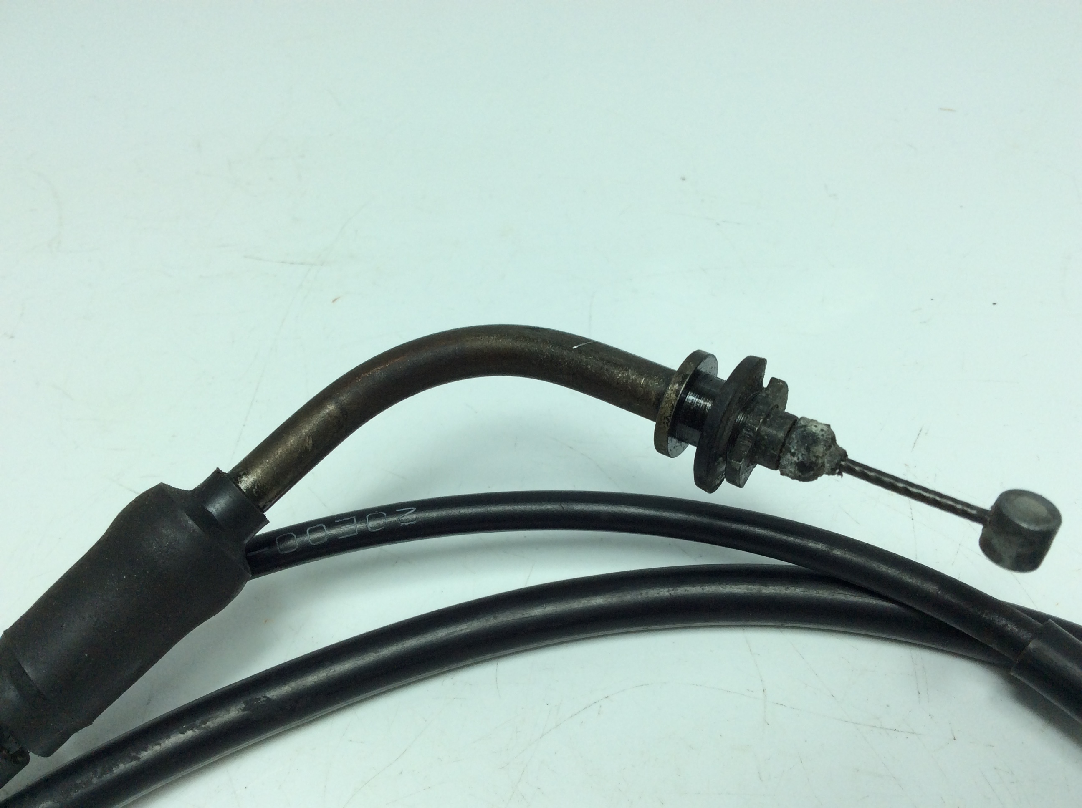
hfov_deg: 56.9
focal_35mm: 32
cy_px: 404
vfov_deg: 44.1
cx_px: 541
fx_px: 999
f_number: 2.4
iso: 32
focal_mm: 3.3
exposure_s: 1/476
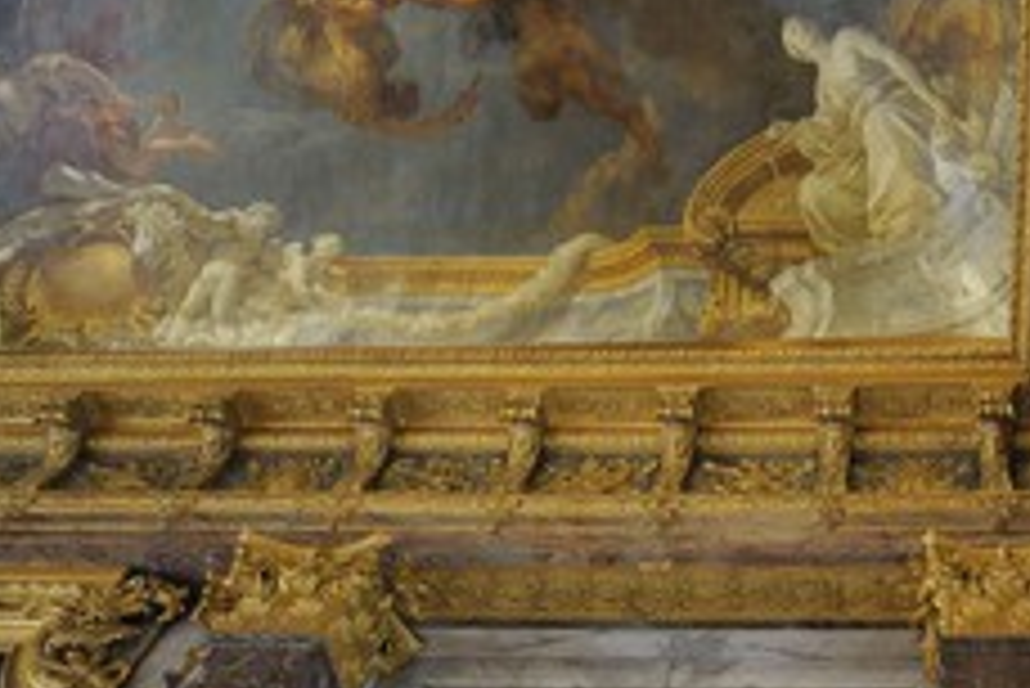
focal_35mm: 44
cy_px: 319
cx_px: 918
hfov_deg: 41.2
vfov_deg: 30.5
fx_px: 1260
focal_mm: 24
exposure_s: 3
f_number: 11
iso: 200
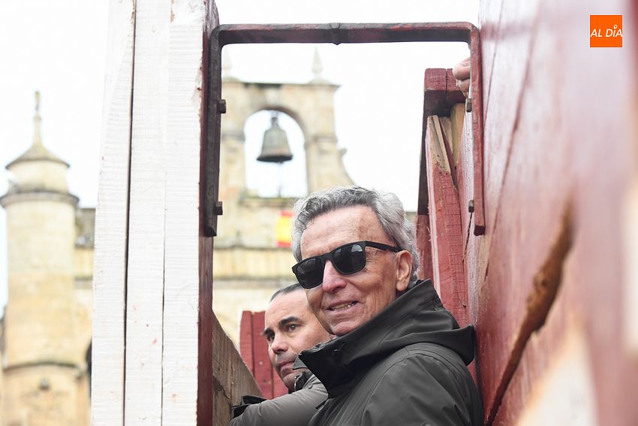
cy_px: 213
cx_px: 319
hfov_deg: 21.5
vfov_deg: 14.4
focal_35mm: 95
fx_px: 1684
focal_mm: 95
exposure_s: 1/320
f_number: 6.3
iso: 1600
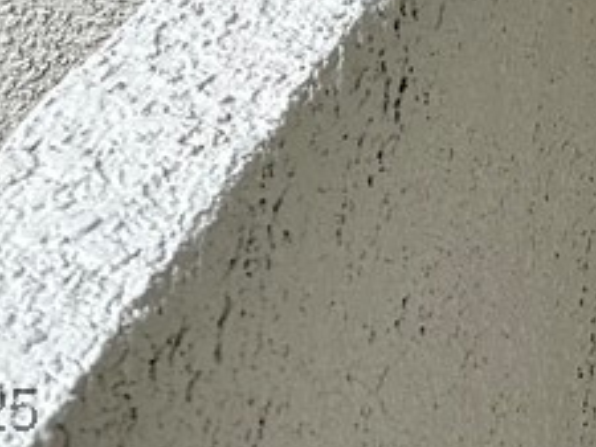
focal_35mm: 109
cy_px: -550
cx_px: 1123
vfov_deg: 11.7
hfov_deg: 15.2
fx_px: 1878
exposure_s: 1/279
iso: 80
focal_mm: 6.86
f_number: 1.78
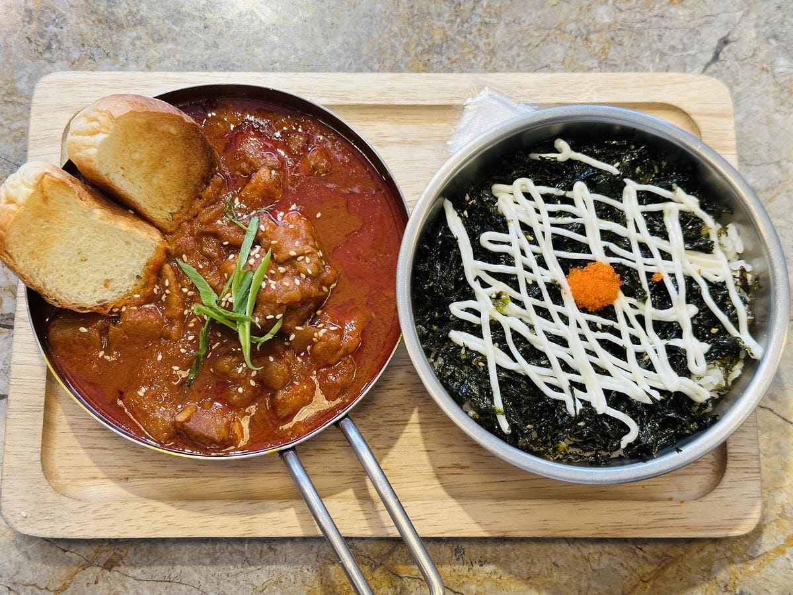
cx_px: 396
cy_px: 298
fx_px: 1100
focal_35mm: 48
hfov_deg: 39.7
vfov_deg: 30.3
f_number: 1.78
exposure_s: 1/60
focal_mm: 6.86
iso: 100
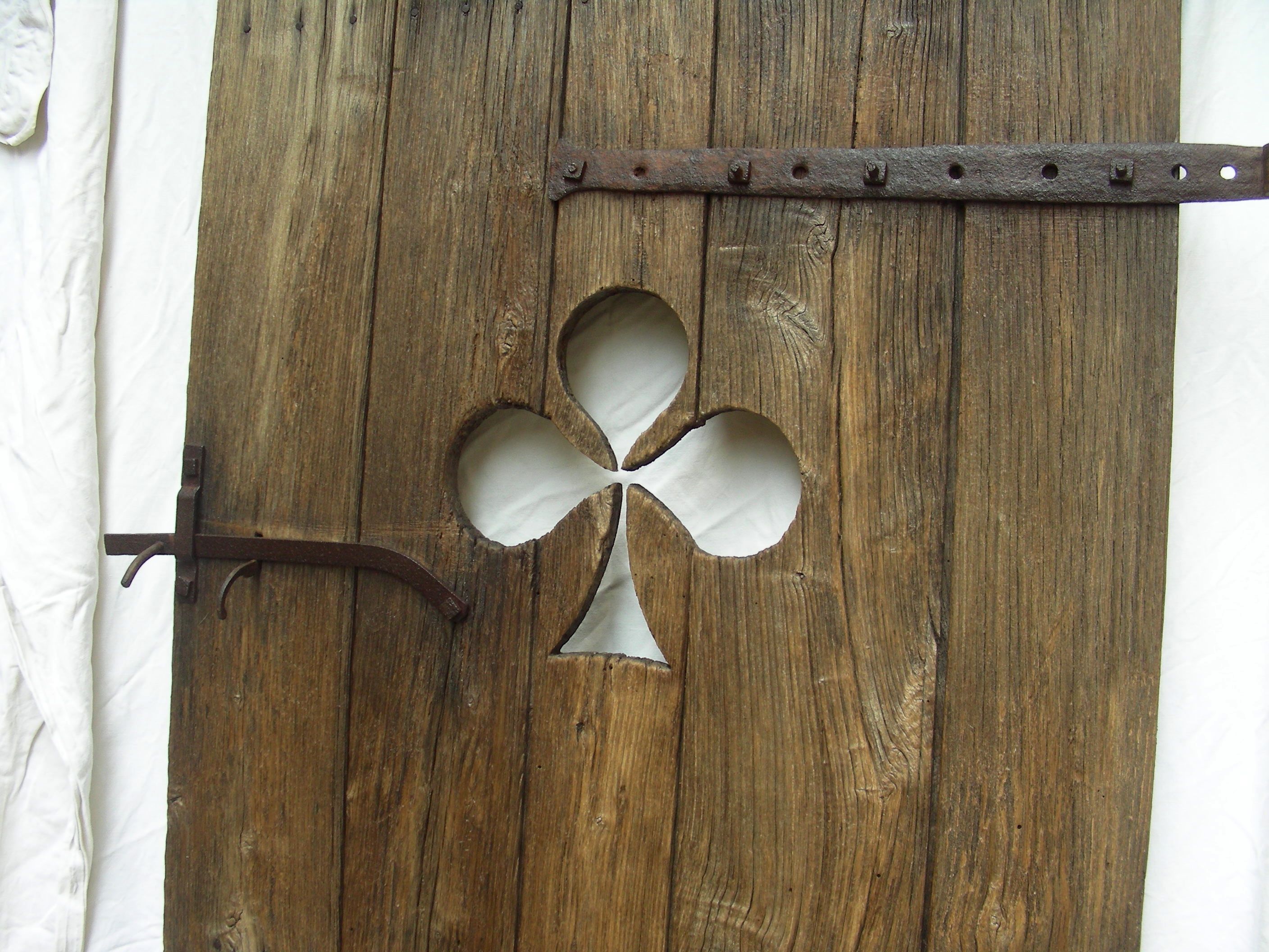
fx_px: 1393
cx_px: 634
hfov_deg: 49.0
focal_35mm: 38
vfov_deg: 37.7
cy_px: 476
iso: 50
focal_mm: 6.3
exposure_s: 1/64.7
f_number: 3.5
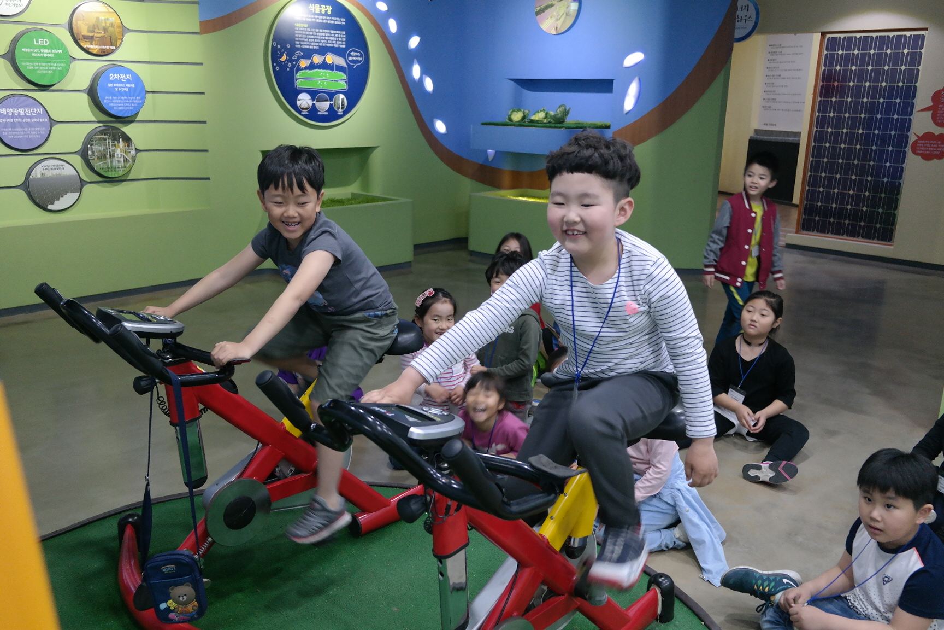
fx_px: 787
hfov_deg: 61.9
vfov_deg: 43.6
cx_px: 472
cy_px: 315
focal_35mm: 30
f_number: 3.5
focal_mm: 20
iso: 800
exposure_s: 1/40
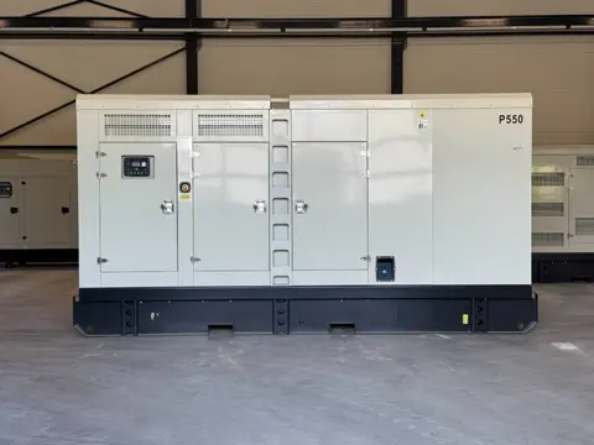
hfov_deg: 39.7
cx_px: 297
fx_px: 824
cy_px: 222
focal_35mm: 48
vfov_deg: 30.3
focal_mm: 6.76
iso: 80
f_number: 1.78
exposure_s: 1/100
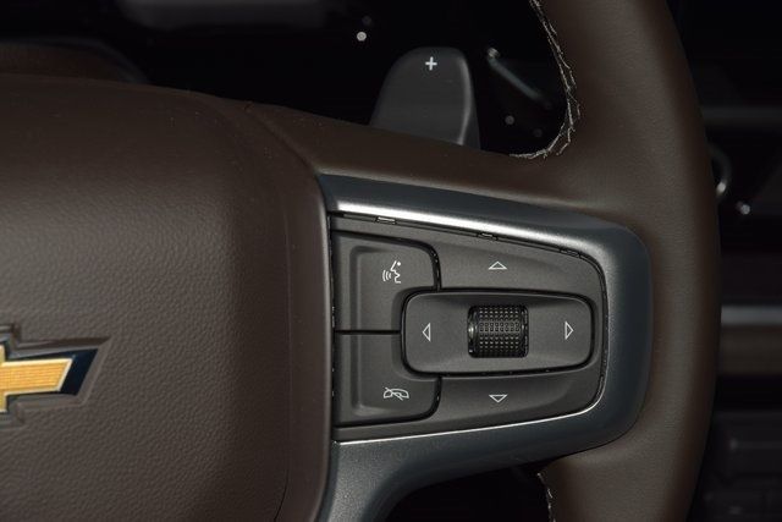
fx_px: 2281
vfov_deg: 13.0
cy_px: 261
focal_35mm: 105
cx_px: 391
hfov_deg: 19.5
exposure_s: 1/125
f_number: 8
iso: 100
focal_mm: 70
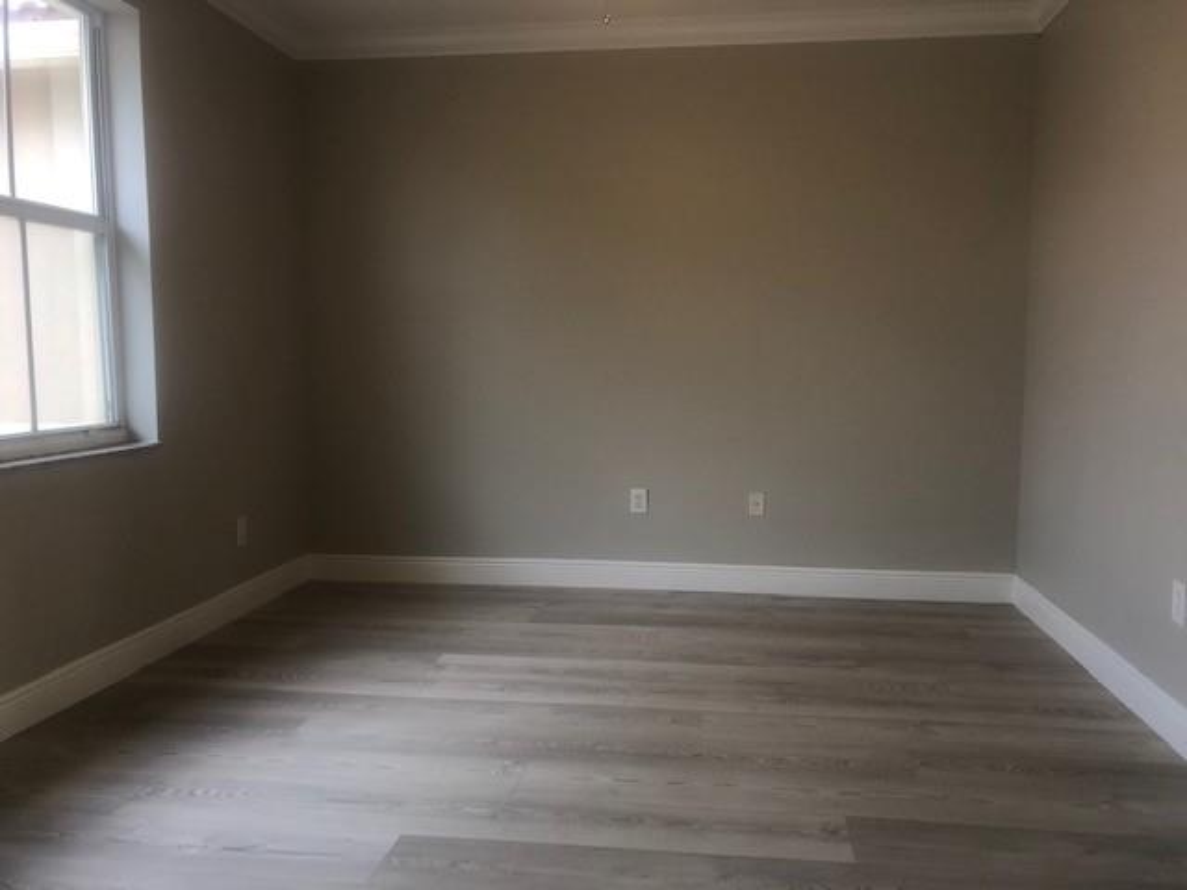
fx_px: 960
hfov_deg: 63.4
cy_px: 445
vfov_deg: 49.7
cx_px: 594
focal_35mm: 28
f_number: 1.8
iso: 32
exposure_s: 1/20
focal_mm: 4
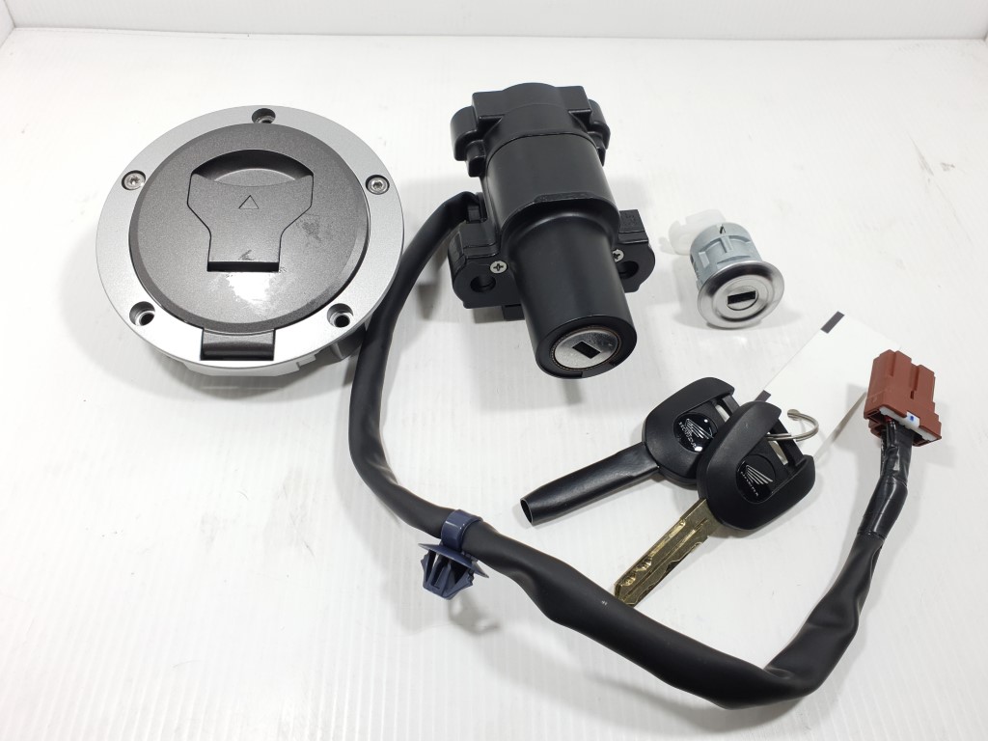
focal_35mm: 26
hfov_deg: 67.3
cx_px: 494
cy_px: 370
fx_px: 742
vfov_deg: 53.1
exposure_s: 1/100
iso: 64
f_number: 2.4
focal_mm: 4.3
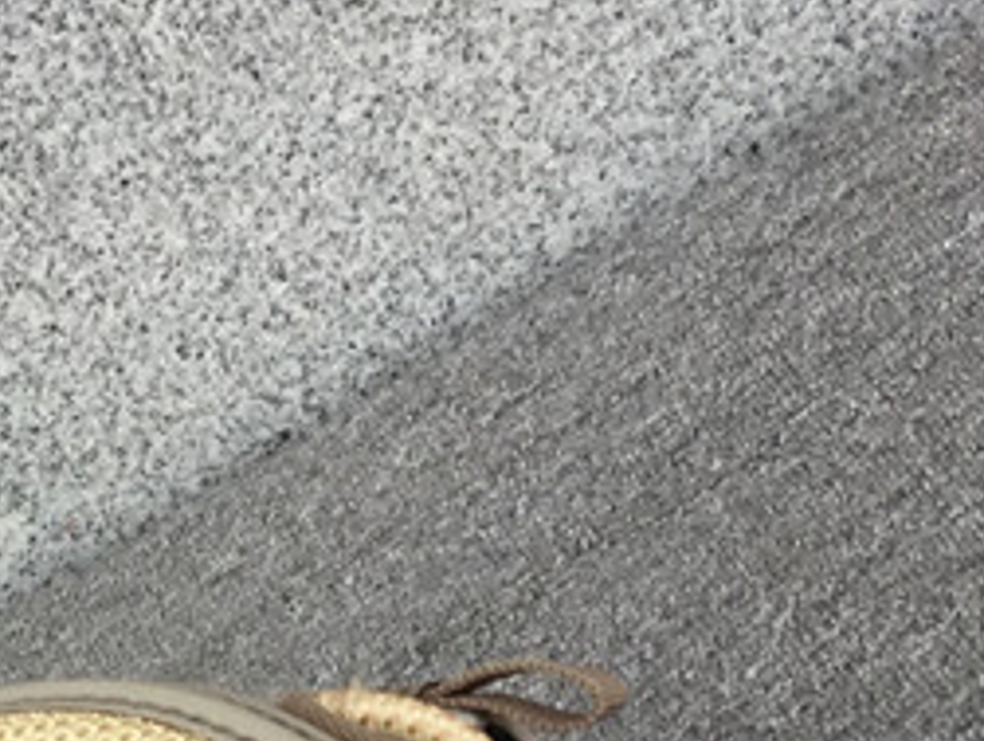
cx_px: -27
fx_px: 3160
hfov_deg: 17.3
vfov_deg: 12.9
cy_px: 963
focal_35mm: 111
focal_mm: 3.3
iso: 40
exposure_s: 1/100
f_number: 2.4
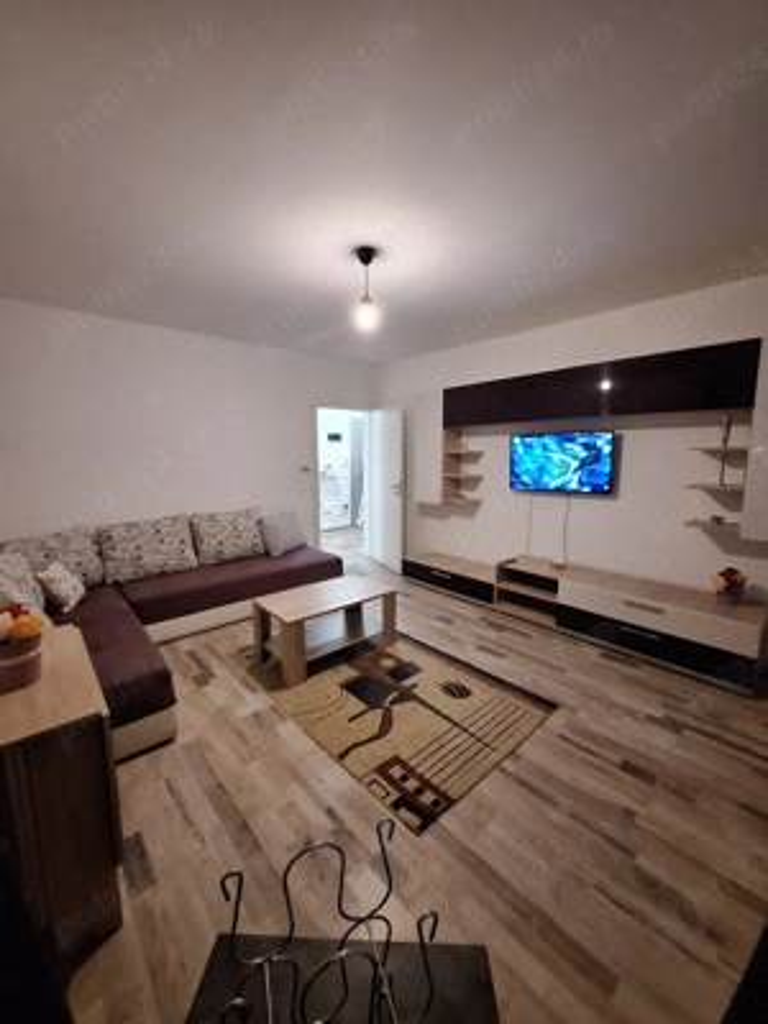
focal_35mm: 13
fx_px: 385
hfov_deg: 89.9
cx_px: 384
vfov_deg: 106.2
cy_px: 512
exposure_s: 1/20
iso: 500
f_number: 2.2
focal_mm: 1.74
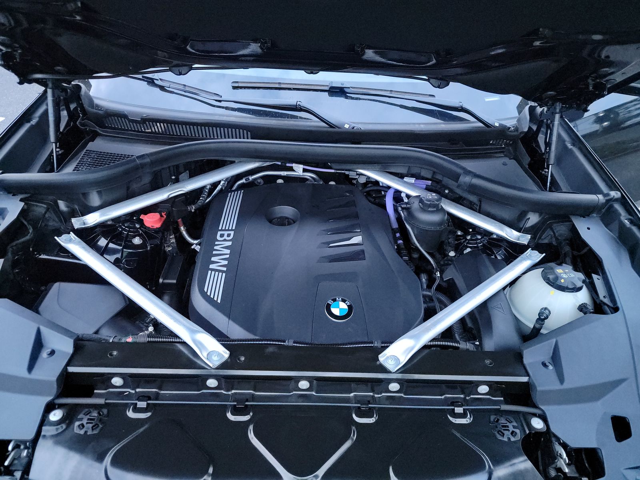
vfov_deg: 56.8
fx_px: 444
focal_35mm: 24
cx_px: 320
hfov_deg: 71.6
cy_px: 240
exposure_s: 1/59
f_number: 1.8
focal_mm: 6.7
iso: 2934
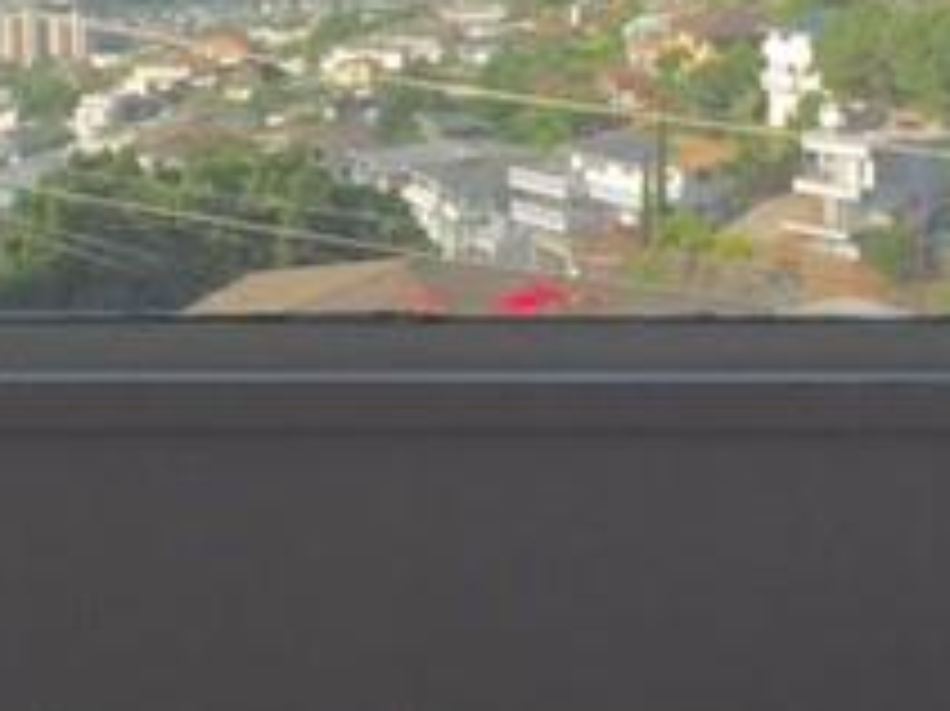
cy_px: -18
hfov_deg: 22.3
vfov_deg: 16.4
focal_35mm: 88
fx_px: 2414
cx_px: 464
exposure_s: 1/1364
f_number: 2.2
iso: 32
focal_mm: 4.15
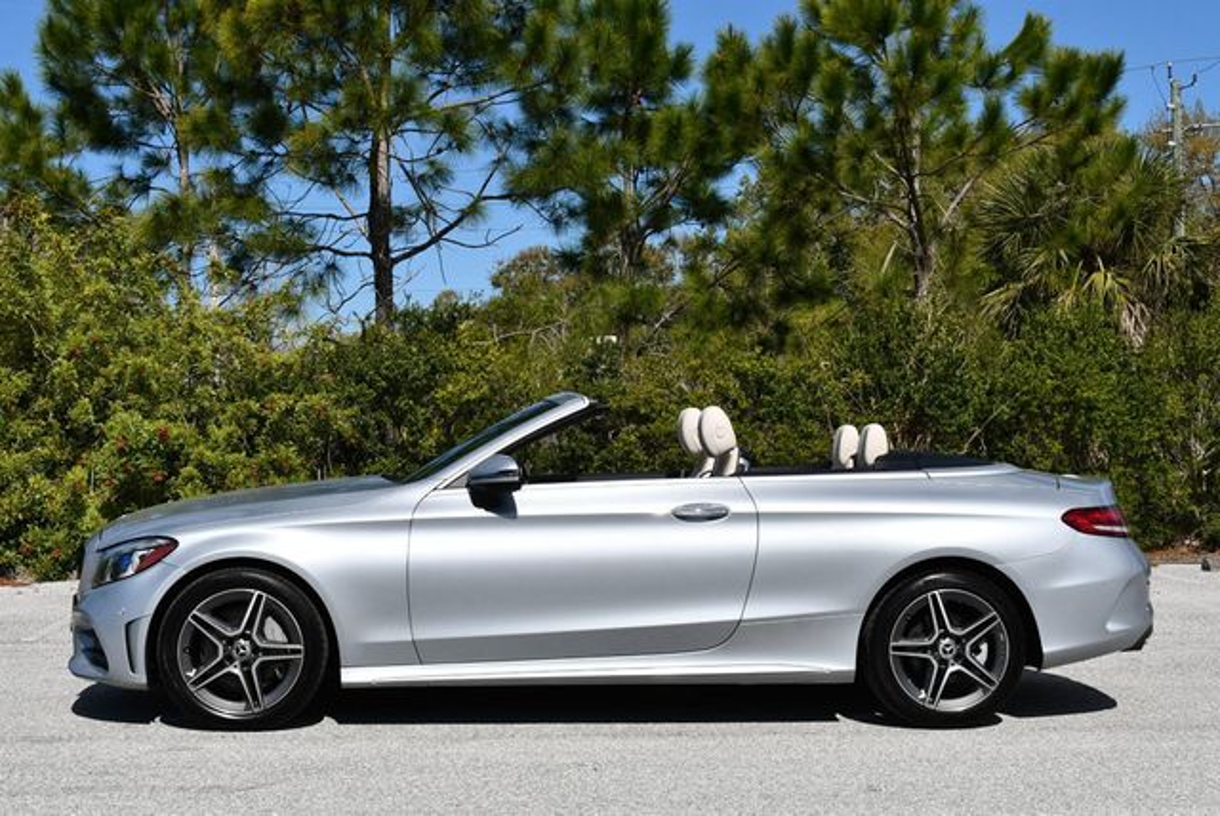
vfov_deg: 23.4
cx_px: 610
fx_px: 1967
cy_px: 408
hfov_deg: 34.5
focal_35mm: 58
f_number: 10
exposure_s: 1/400
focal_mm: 29
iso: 100
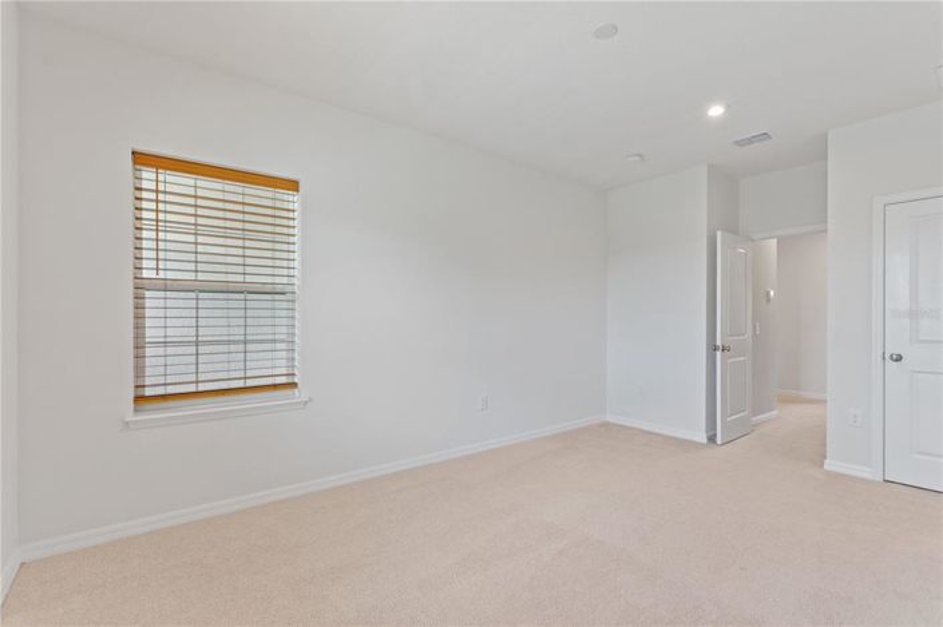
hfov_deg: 100.4
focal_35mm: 15
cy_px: 314
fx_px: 393
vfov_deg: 77.2
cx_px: 472
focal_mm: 10
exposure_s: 1/13
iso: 400
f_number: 4.5
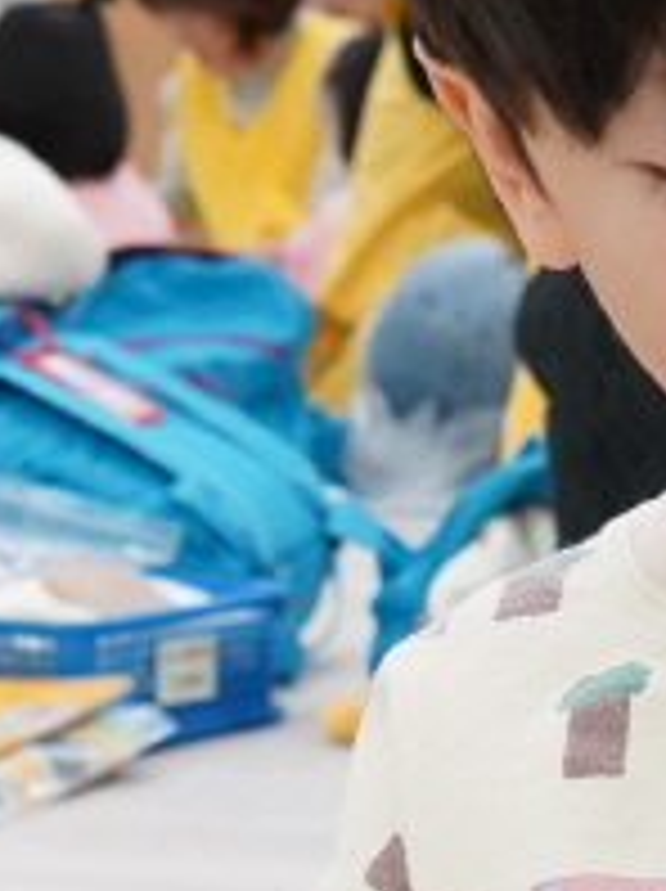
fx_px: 4370
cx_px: -45
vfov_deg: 11.6
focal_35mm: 170
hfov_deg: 8.7
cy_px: 565
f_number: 5.6
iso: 2500
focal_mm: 28
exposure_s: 1/100
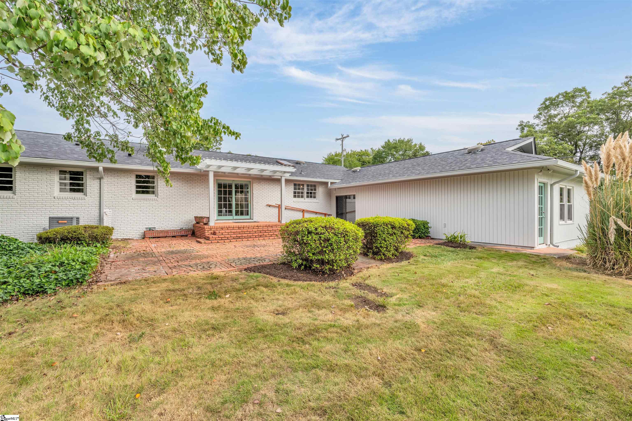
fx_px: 281
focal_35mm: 16
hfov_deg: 96.7
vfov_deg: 73.7
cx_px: 316
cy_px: 210
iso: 250
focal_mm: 16
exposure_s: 1/250
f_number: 9
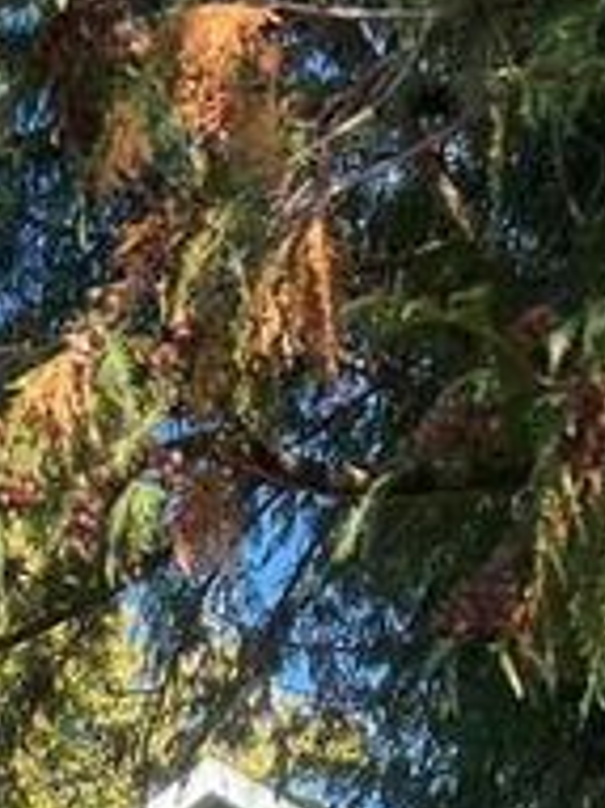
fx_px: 2123
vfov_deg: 18.9
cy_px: 1225
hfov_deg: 15.7
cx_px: -102
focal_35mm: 91
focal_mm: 5.7
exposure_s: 1/2299
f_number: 1.5
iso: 50
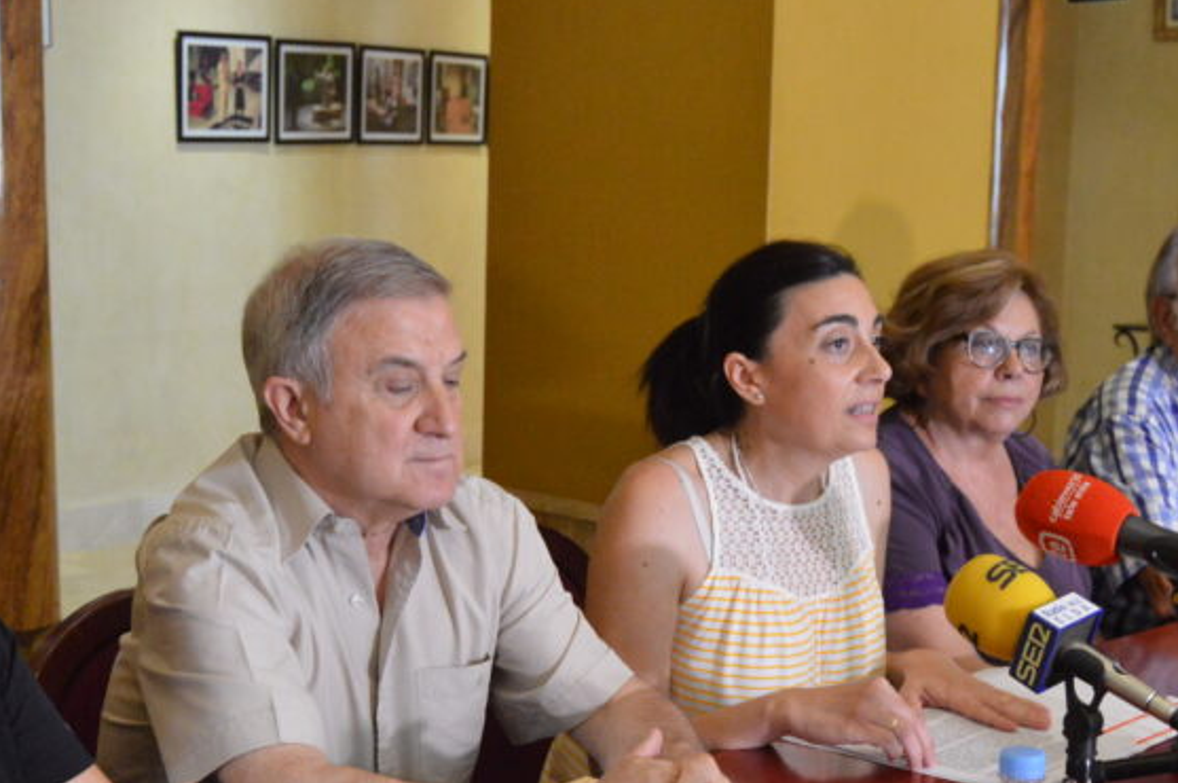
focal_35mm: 62
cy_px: 616
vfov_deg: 21.6
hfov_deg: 32.4
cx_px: 571
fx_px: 2026
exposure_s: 1/60
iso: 3200
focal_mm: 24
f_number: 3.8
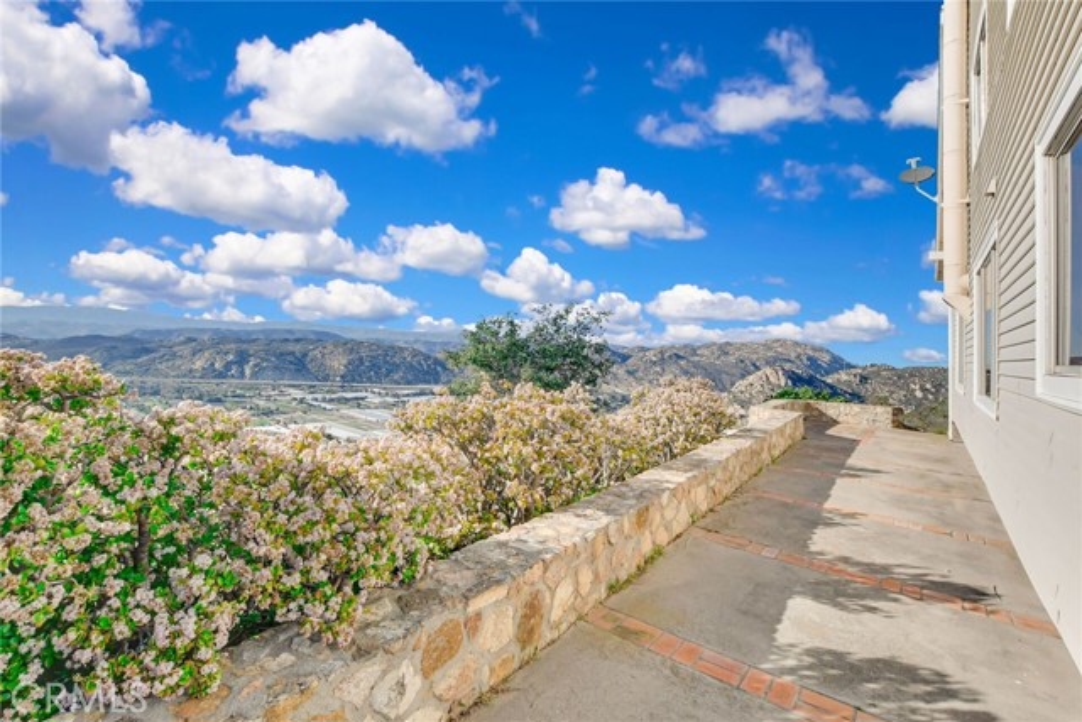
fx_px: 451
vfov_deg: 77.4
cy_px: 361
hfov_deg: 100.4
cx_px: 541
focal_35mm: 15
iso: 1250
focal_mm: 10
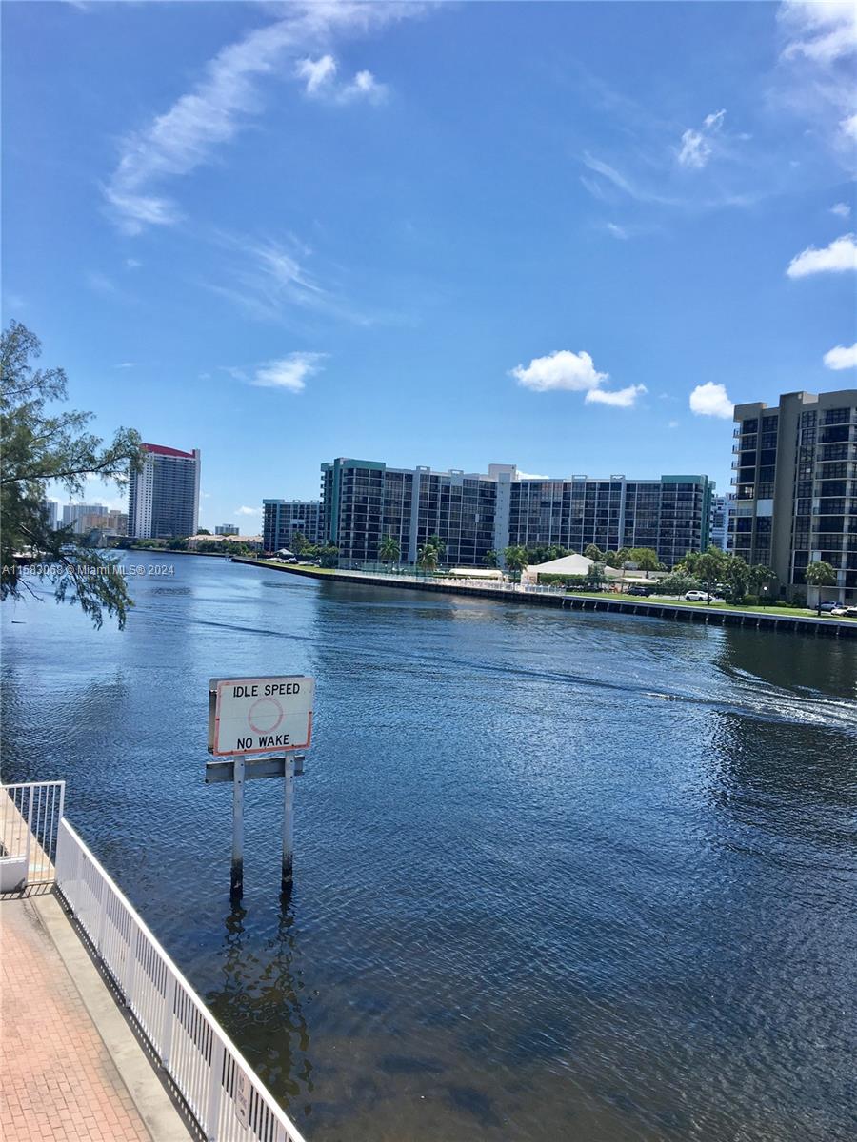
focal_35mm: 29
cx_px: 428
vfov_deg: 61.7
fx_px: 957
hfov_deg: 48.2
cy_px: 571
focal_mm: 4.15
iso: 25
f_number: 2.2
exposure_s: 1/1570
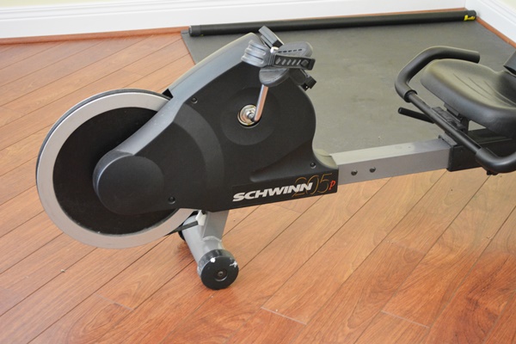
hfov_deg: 30.5
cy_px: 172
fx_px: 946
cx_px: 258
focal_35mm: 66
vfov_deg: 20.6
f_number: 5.3
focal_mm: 44
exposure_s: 1/30
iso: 3200
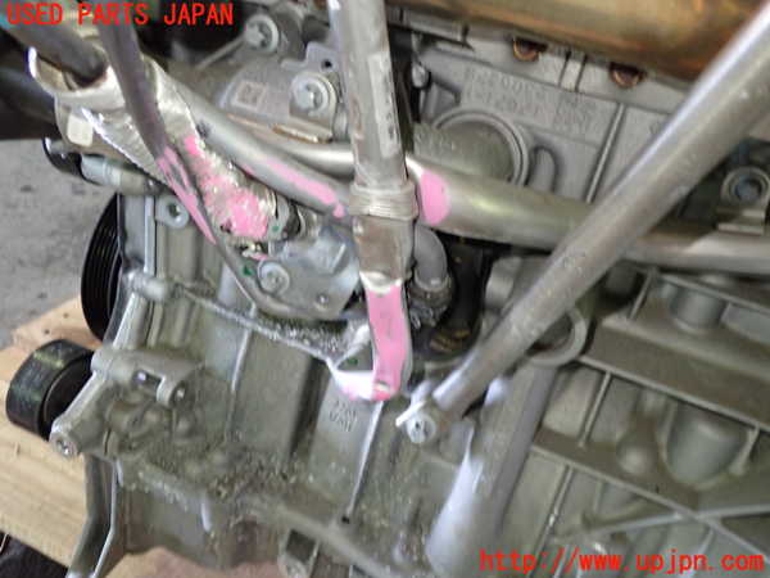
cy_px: 289
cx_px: 385
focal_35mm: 30
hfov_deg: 60.0
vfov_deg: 46.8
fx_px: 667
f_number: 2.3
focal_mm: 5.4
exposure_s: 1/30
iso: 500
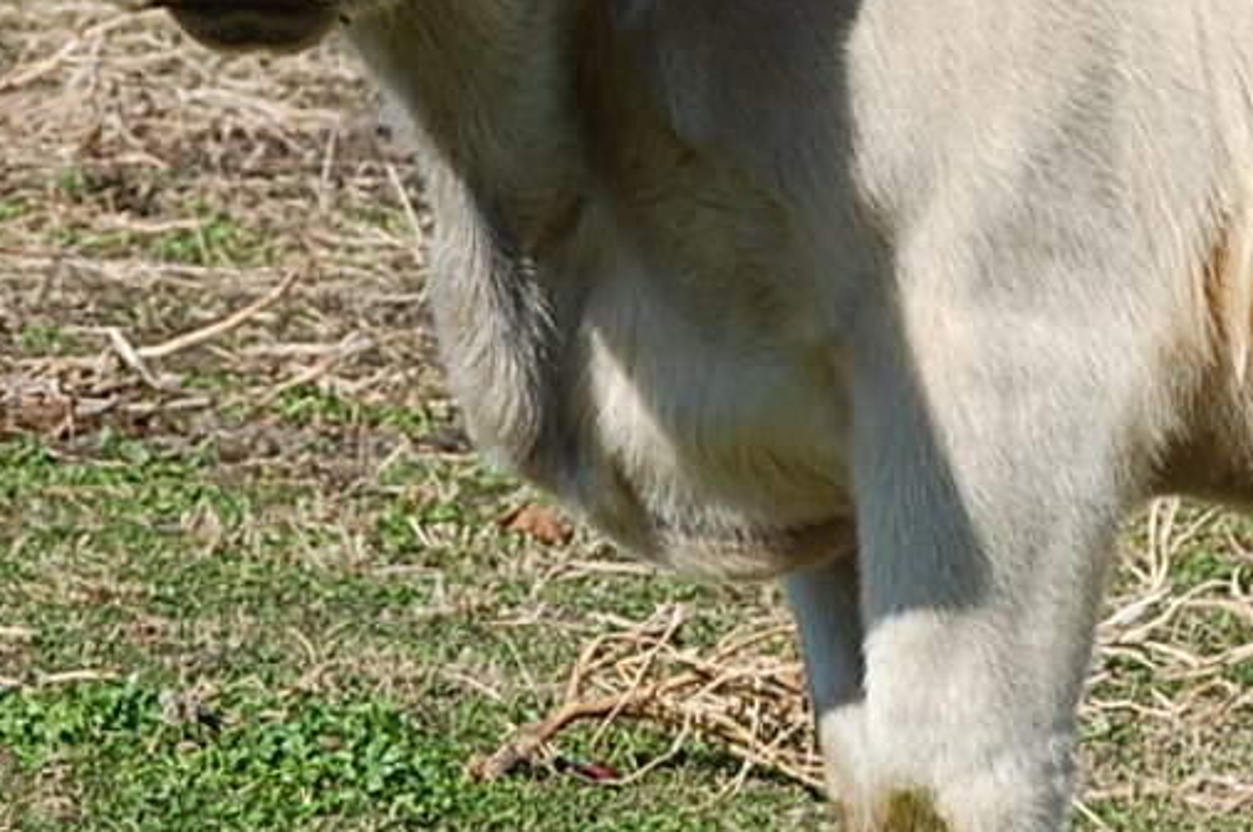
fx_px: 14426
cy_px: 207
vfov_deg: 3.3
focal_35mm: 415
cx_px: 1740
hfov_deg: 4.9
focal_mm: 82
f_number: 7.1
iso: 200
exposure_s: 1/800
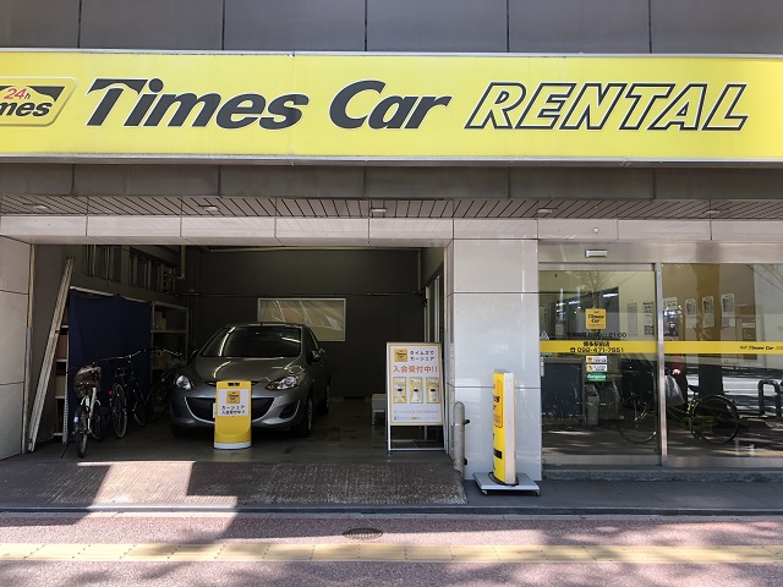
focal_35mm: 28
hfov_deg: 63.4
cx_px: 392
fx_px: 633
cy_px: 294
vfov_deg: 49.7
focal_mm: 3.99
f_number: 1.8
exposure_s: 1/120
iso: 32
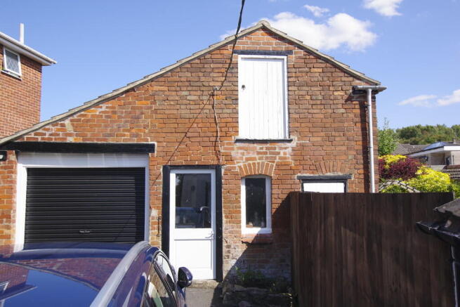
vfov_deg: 46.4
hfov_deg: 65.5
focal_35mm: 28
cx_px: 230
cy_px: 154
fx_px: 358
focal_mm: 19
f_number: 9
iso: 200
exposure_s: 1/125
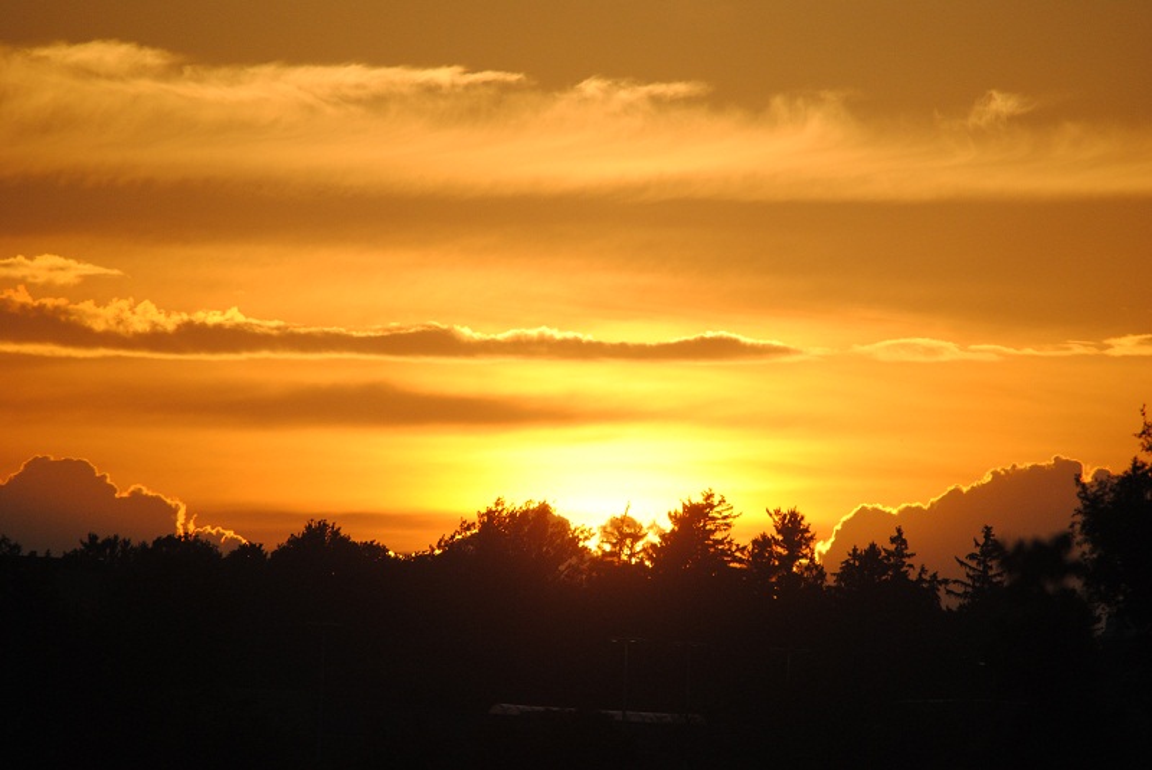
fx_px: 14413
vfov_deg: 3.1
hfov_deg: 4.6
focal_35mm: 450
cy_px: 385
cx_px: 576
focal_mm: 300
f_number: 5.6
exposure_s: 1/1250
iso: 400
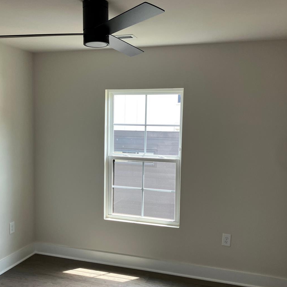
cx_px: 127
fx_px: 347
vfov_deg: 44.9
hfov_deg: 44.9
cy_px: 156
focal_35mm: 37
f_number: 1.8
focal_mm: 3.99
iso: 50
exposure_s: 1/60
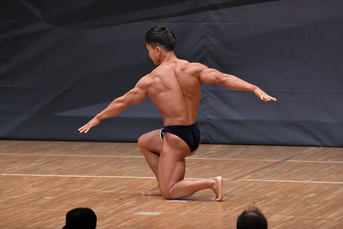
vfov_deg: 4.0
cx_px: 172
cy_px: 114
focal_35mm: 345
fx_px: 3286
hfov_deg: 6.0
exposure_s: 1/400
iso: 6400
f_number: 5.6
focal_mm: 230
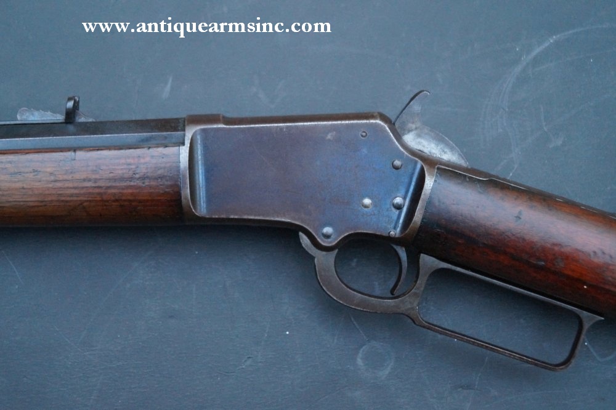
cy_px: 205
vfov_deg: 20.1
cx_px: 308
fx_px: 1155
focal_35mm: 68
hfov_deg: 29.9
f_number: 5.6
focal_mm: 45
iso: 3200
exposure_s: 1/100
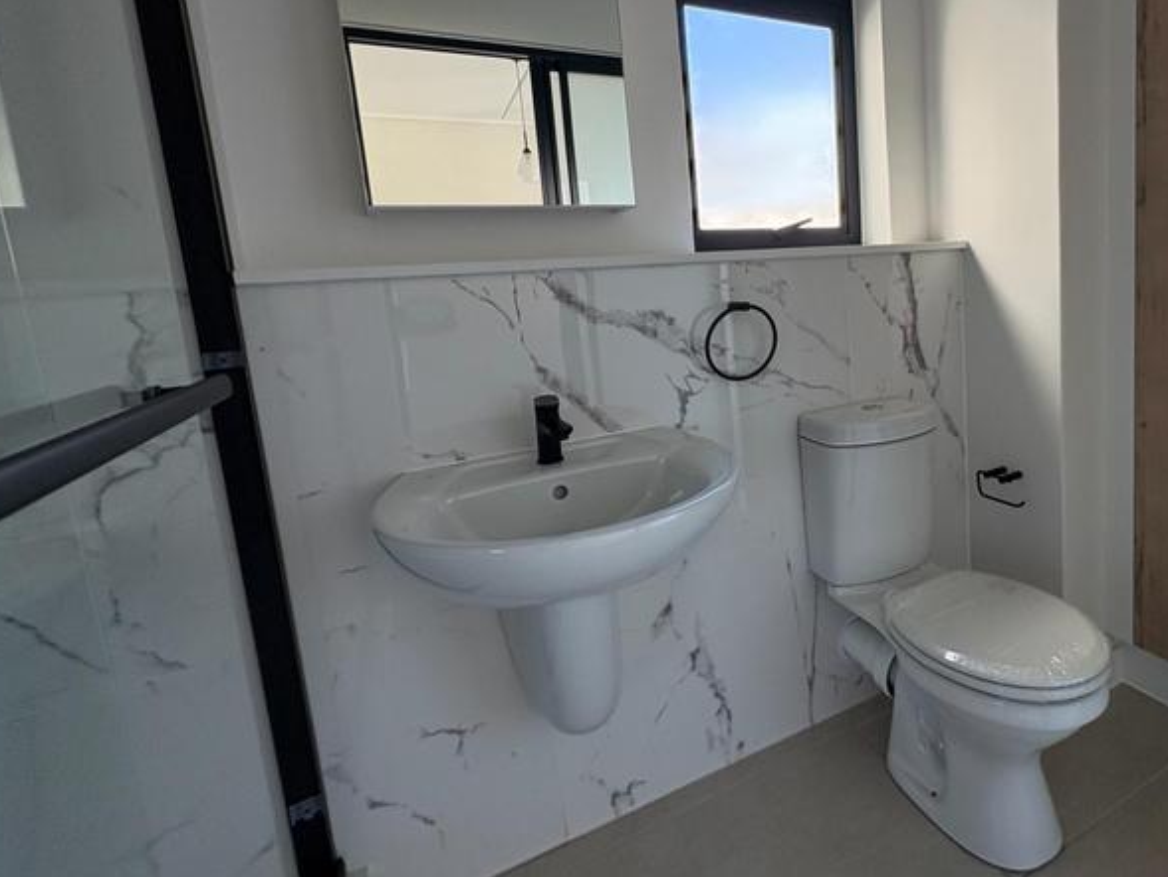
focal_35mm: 19
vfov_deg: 68.2
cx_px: 765
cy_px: 365
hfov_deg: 82.2
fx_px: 641
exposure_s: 1/124
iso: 125
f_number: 2.2
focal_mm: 2.22
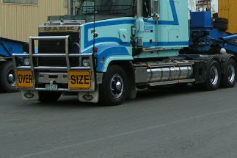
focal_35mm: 98
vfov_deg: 13.8
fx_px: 645
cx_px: 244
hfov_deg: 20.1
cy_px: 24
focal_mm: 5.8
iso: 50
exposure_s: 1/400
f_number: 5.6
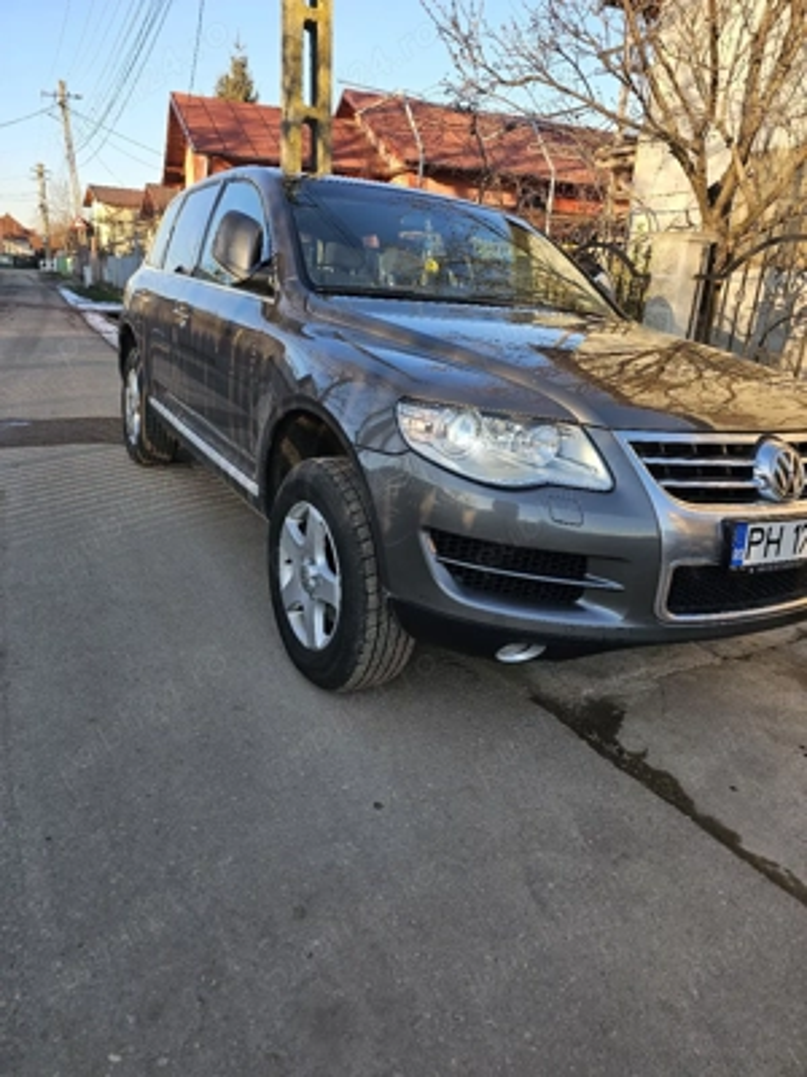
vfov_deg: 73.9
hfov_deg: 58.9
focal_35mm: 23
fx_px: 715
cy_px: 538
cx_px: 404
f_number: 1.7
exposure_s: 1/122
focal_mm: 6.3
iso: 10
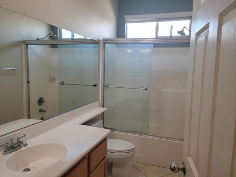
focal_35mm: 28
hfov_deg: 63.4
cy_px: 88
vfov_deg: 49.7
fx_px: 191
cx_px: 118
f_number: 2
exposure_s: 1/60
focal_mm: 5.9
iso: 80
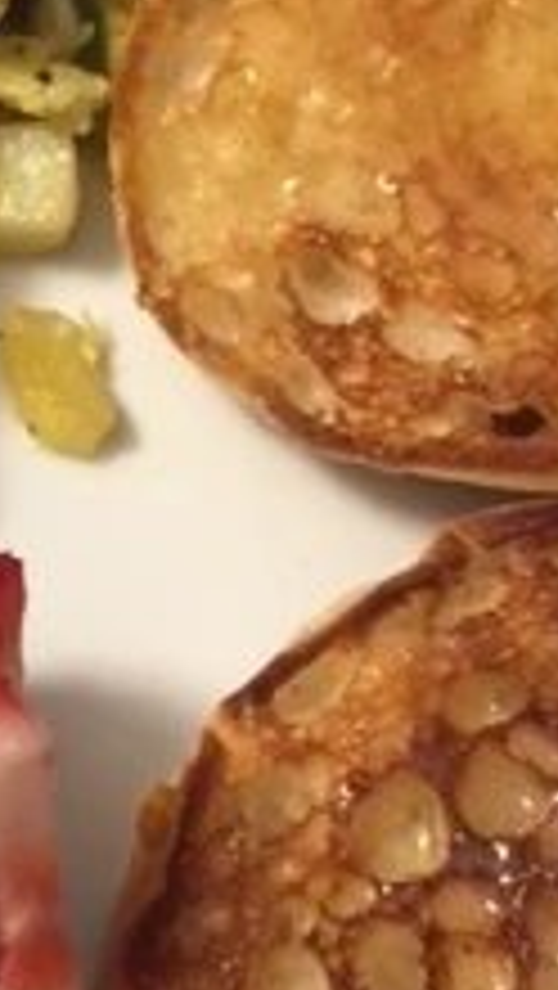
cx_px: -122
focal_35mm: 92
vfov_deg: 23.1
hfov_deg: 12.8
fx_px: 2416
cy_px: 540
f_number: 2.2
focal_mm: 4.15
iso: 80
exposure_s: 1/15
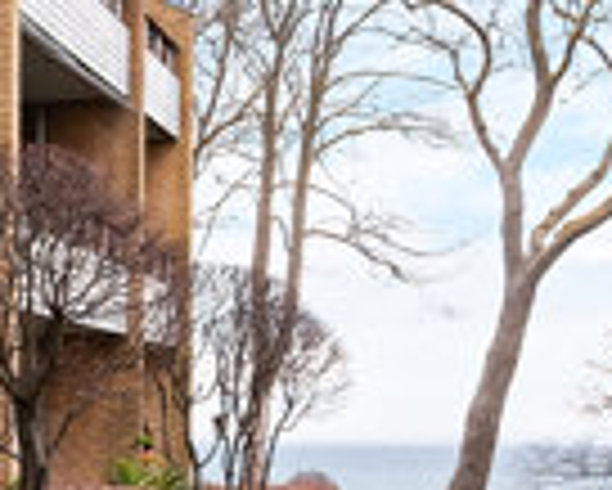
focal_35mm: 112
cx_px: -644
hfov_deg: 14.1
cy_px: 396
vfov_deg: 13.7
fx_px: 2030
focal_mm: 18.2
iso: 200
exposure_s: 1/60
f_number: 6.4
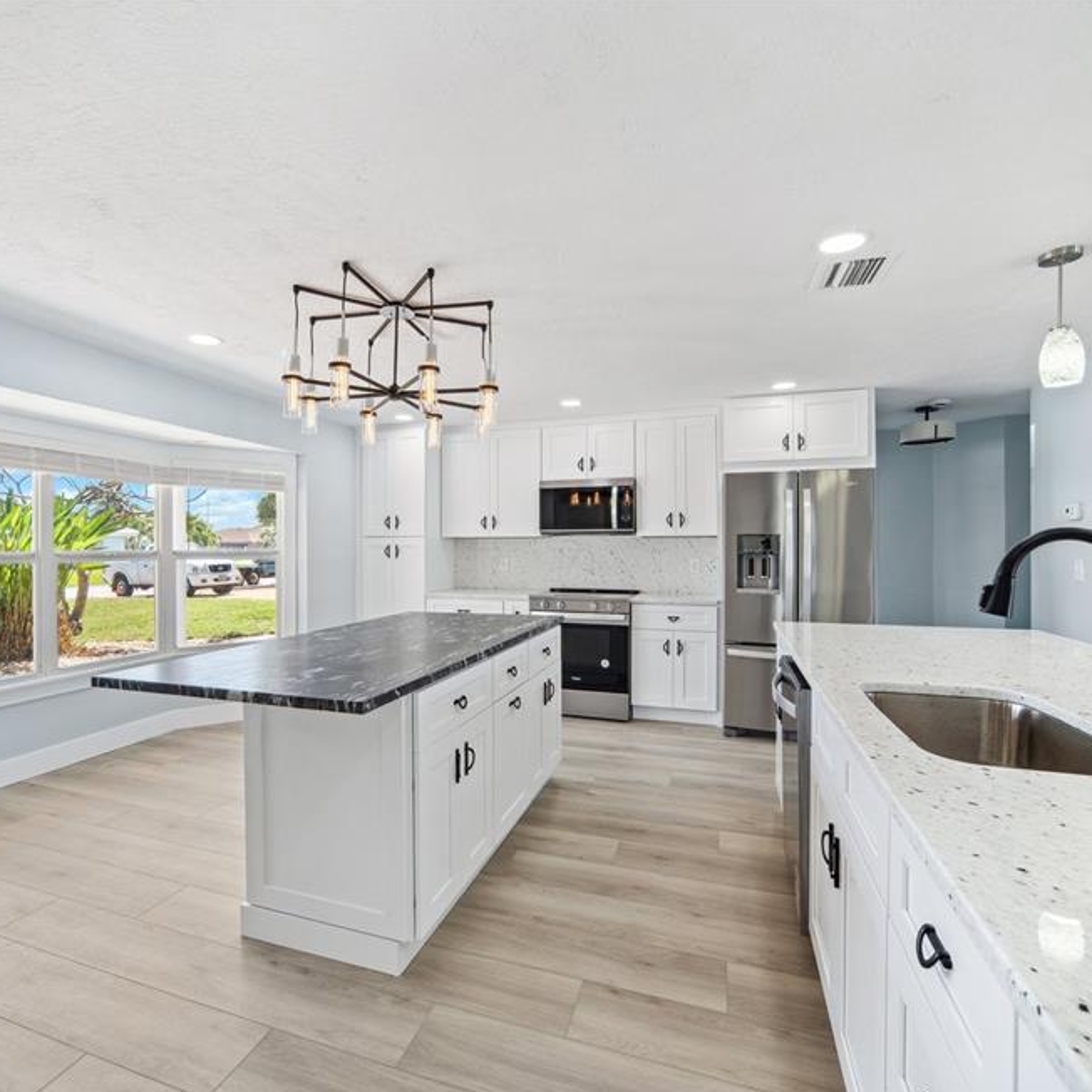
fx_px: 571
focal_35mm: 16
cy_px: 568
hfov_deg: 87.1
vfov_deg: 87.4
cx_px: 489
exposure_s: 1/30
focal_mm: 12
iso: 200
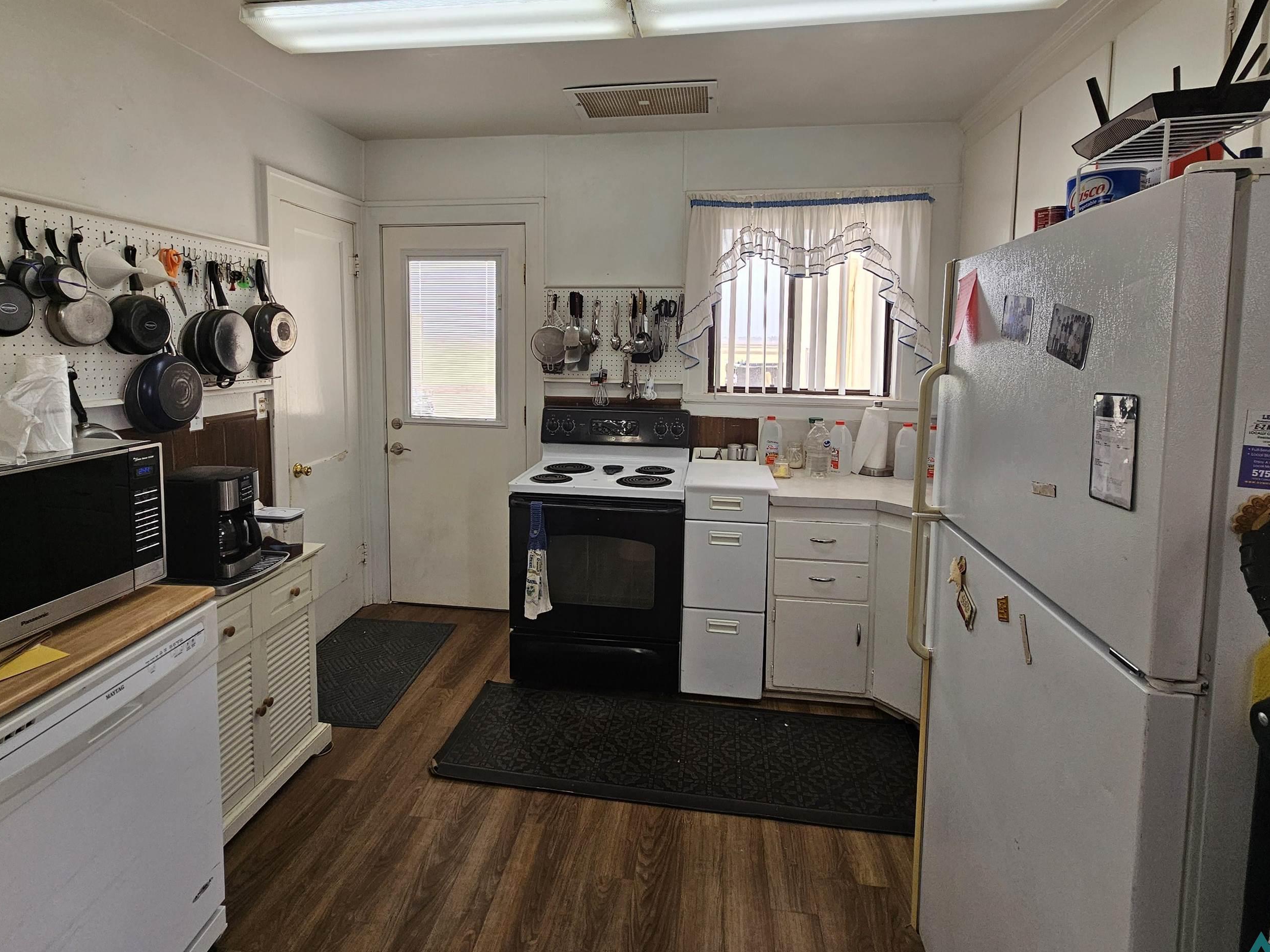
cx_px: 624
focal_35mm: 16
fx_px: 587
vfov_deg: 77.4
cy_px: 391
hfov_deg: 94.5
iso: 80
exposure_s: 1/120
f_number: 2.2
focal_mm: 2.2
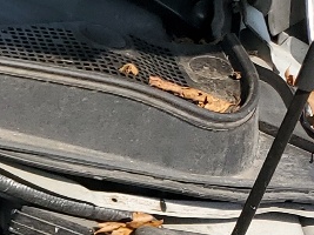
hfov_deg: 10.7
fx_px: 1414
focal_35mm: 156
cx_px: -459
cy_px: 508
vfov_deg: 8.8
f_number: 1.5
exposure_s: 1/2000
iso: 50
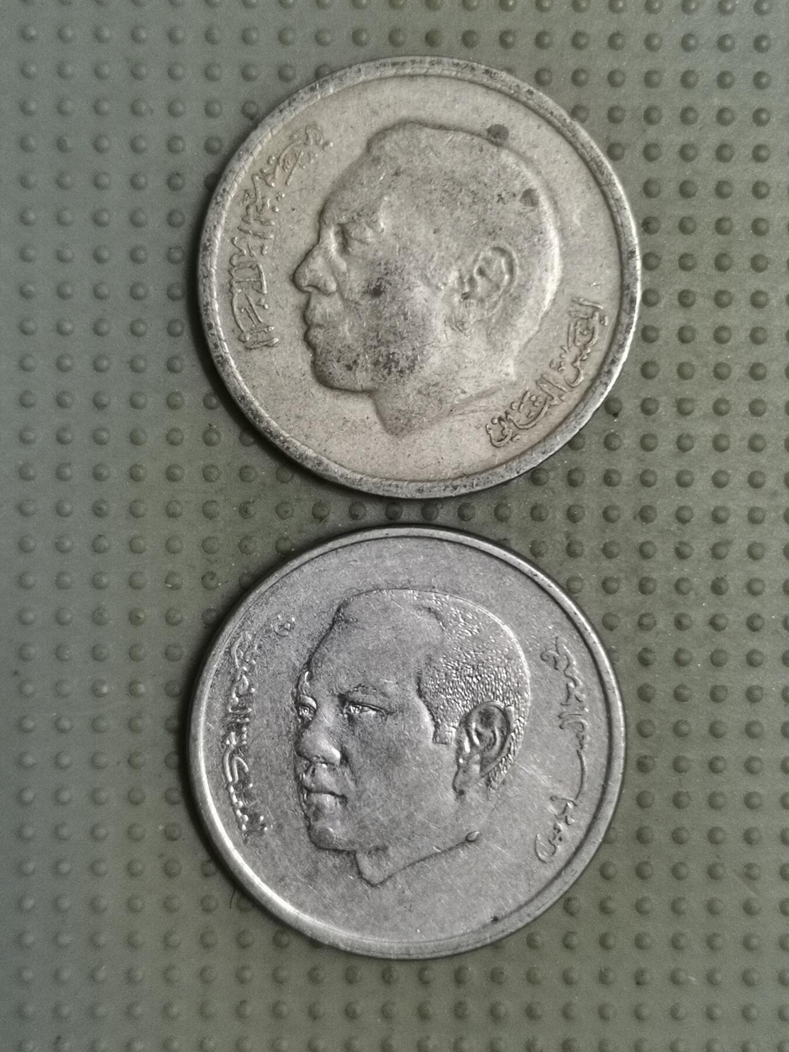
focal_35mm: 52
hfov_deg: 28.0
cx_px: 394
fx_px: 1580
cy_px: 526
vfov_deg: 36.8
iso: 400
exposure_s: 1/30
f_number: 1.8
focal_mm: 4.75
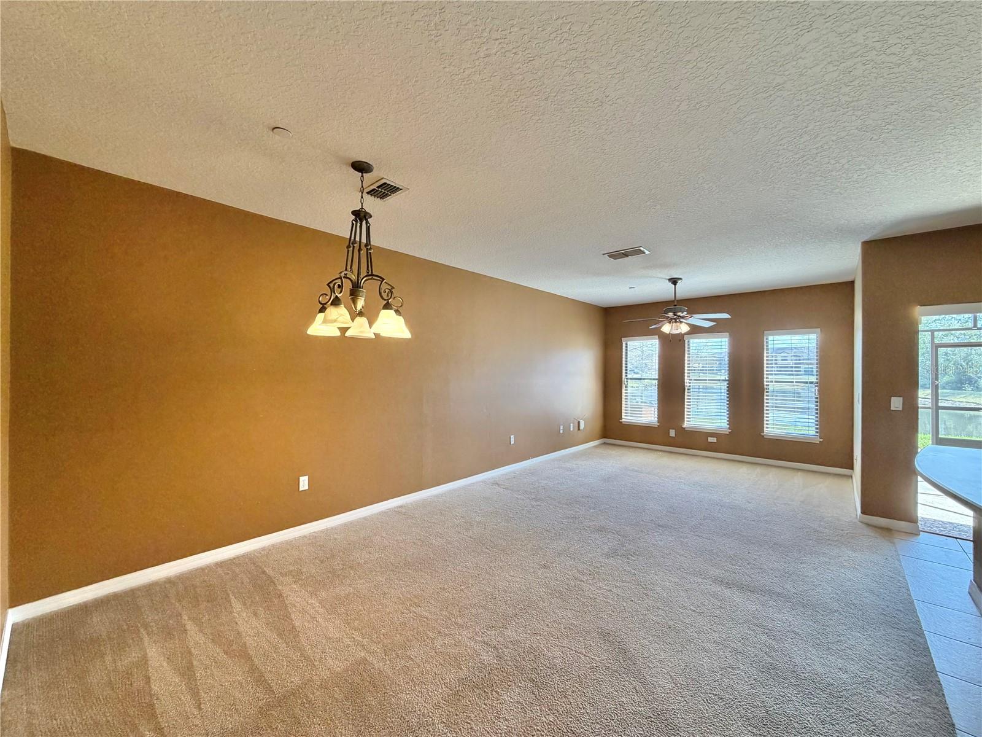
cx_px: 491
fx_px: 397
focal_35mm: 14
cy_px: 368
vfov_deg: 85.7
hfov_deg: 102.1
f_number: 2.2
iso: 250
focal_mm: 2.22
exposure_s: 1/120
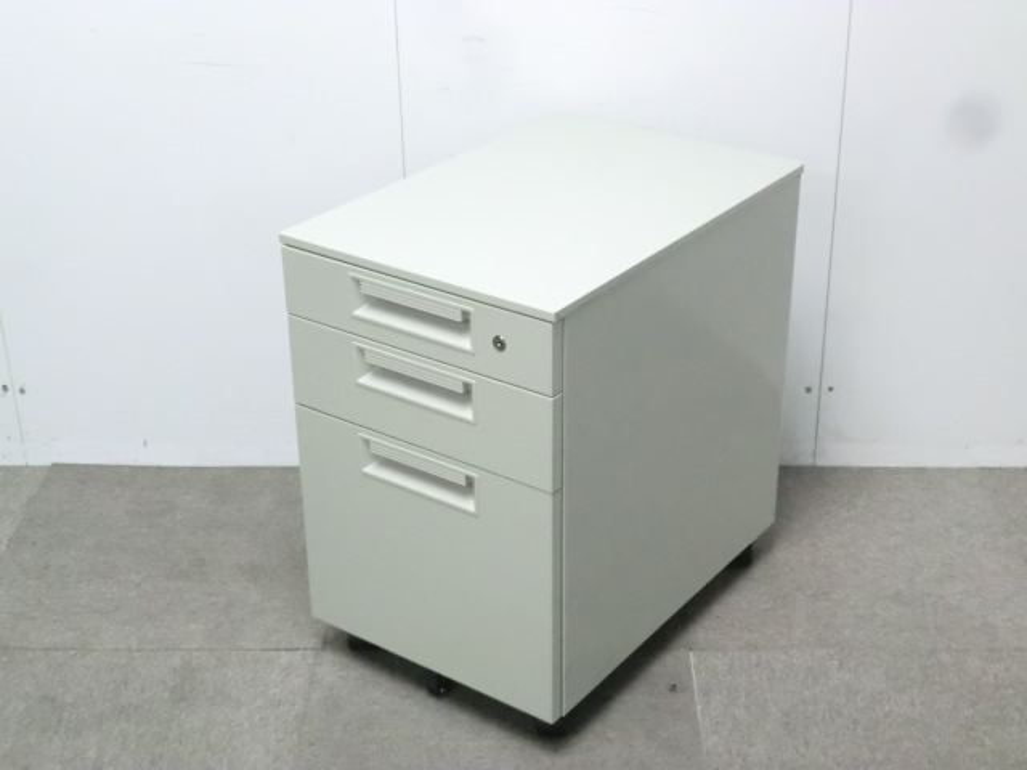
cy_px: 385
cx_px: 514
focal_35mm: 54
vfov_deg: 27.0
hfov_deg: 35.5
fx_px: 1602
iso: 800
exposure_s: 1/30
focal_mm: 9.8
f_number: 4.5
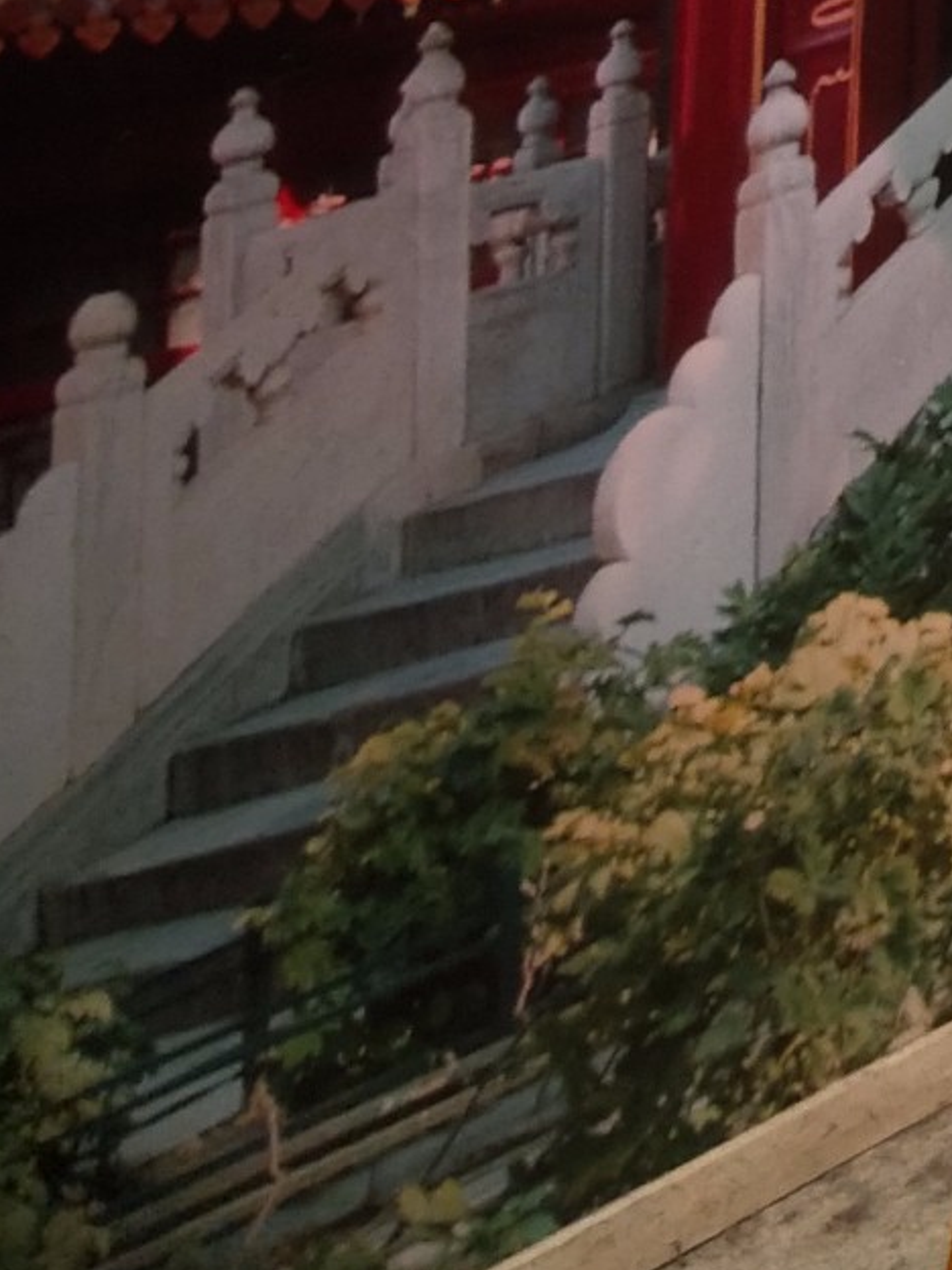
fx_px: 3007
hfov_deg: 16.0
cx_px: 1542
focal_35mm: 82
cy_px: -332
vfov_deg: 21.7
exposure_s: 1/50
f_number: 1.7
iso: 192
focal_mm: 4.27
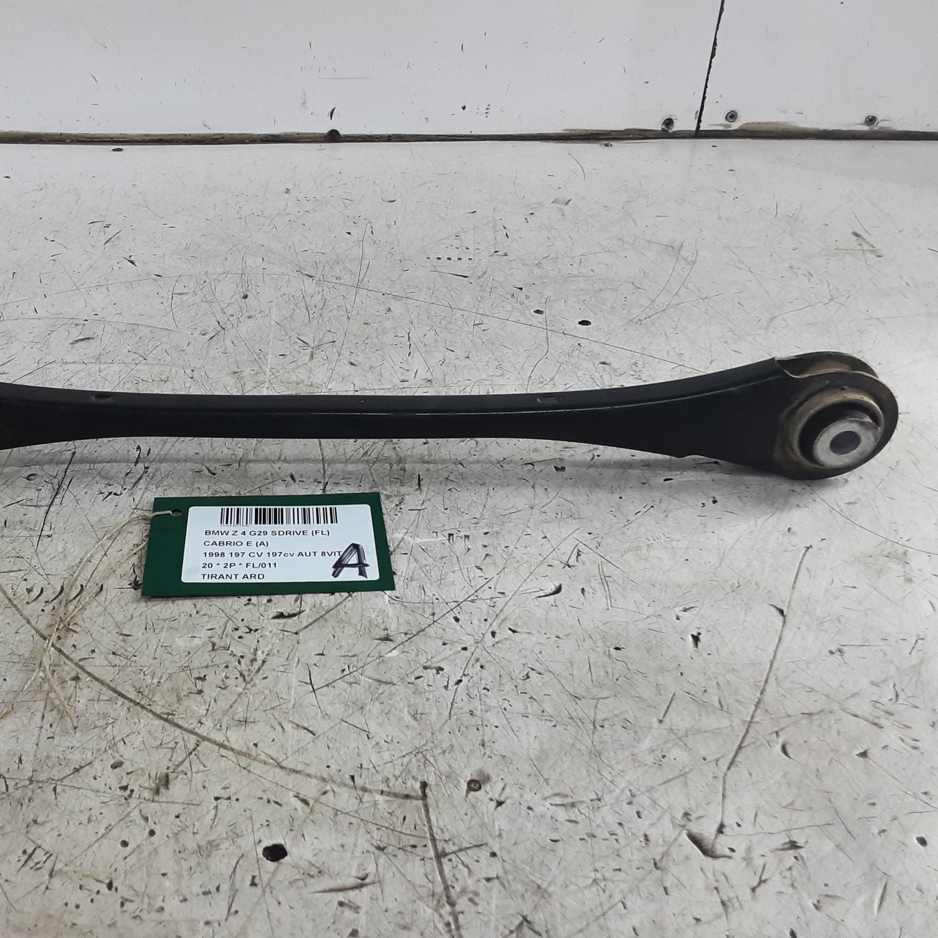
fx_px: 1012
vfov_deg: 49.7
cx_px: 319
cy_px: 457
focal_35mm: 33
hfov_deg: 49.0
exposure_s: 1/50
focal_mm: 2.91
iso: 100
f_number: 1.9
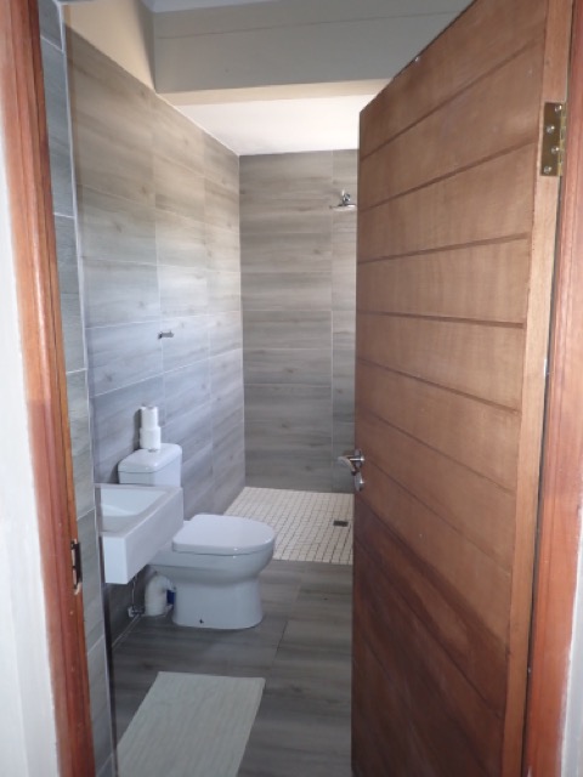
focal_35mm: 25
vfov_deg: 69.4
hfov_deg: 54.9
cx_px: 292
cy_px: 388
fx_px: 561
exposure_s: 1/30
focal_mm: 4.5
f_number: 2
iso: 200
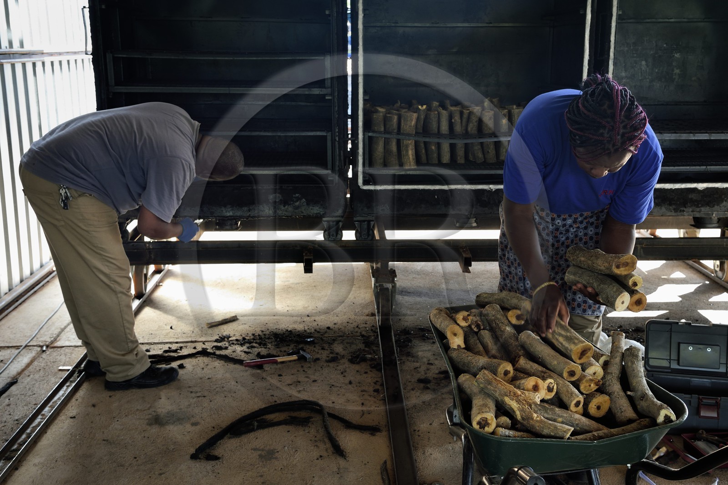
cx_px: 364
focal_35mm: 40
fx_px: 809
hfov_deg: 48.5
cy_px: 242
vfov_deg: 33.4
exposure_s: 1/80
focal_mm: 40
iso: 800
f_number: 7.1
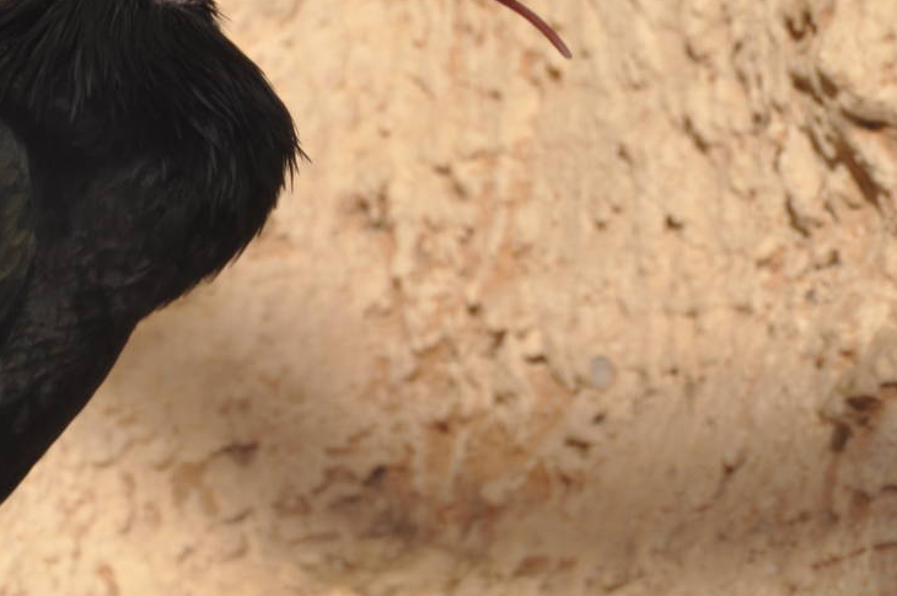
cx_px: -23
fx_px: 19637
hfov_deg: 2.6
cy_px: 330
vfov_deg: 1.7
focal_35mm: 789
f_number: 9
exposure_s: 1/200
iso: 200
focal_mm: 240
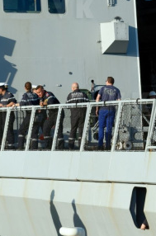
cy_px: 27
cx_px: 14
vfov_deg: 6.4
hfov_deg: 4.3
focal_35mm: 321
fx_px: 2099
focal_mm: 102
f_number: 8
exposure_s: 1/400
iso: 100
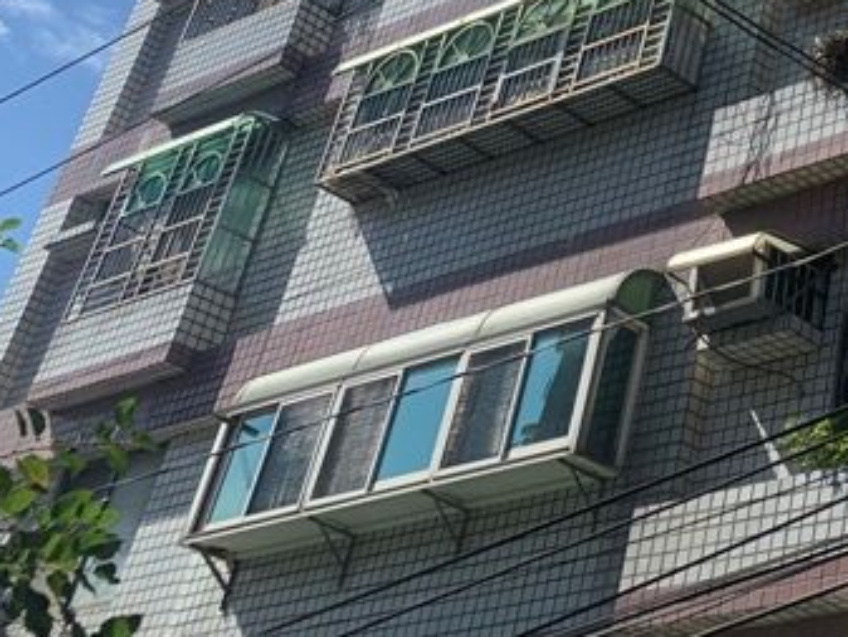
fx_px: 1813
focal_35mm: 74
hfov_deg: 23.5
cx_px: 1077
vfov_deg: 18.2
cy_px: -254
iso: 25
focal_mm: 4.25
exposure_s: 1/2257
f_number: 1.8
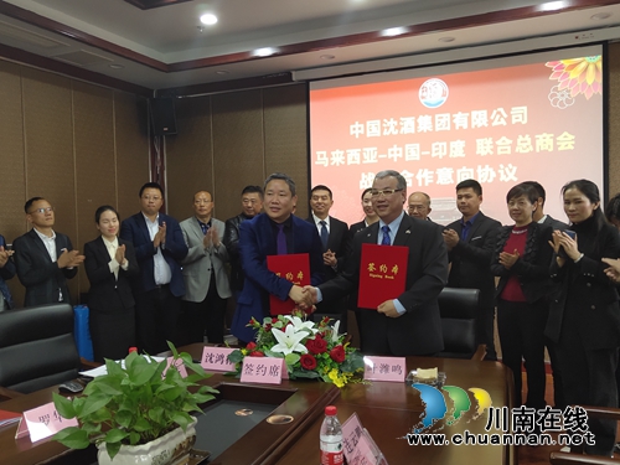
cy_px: 232
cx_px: 310
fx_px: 663
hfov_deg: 50.1
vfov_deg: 38.7
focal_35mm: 37
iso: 252
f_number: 1.8
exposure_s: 1/50
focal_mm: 4.27
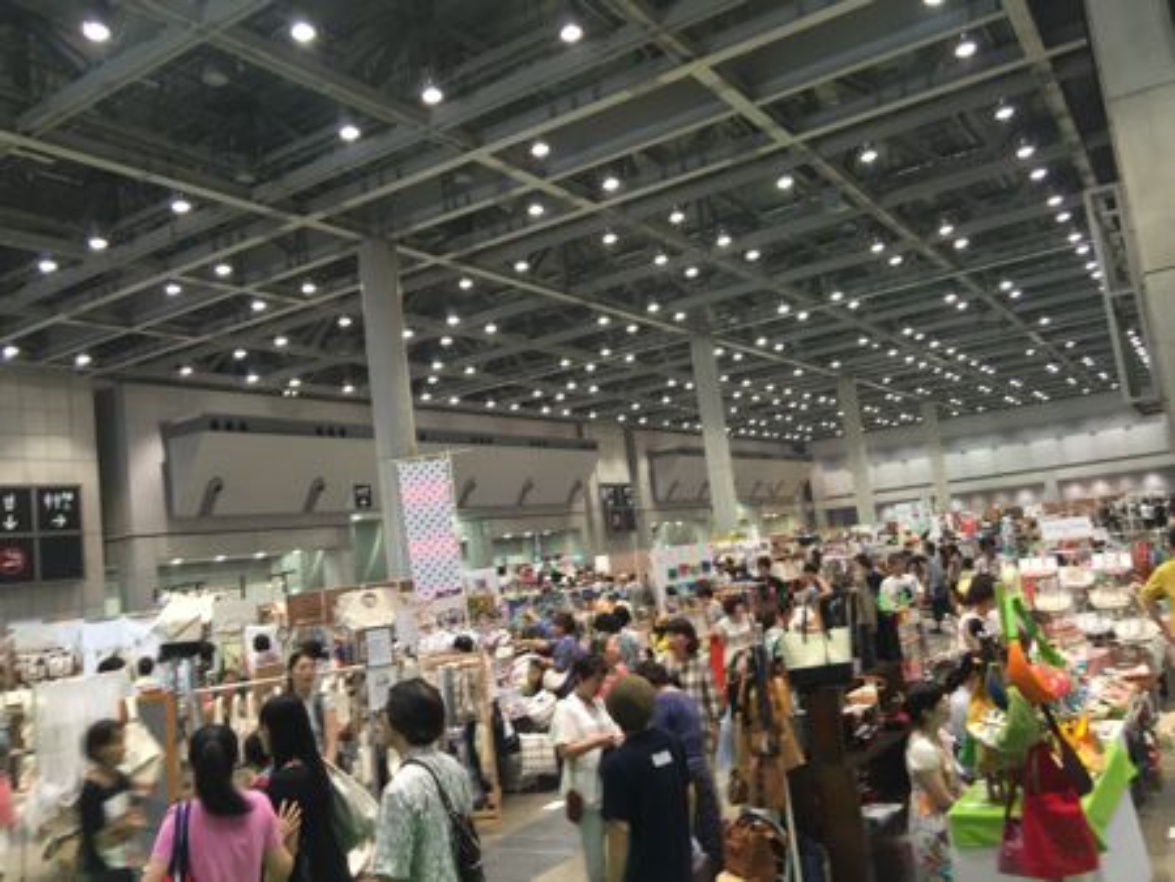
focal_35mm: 29
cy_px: 441
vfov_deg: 48.3
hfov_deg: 61.6
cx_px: 588
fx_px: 985
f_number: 2.2
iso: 125
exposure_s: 1/30
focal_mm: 4.15
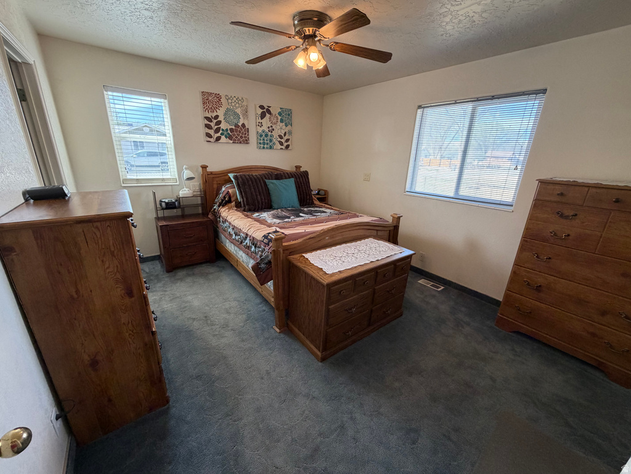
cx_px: 316
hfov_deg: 102.1
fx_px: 255
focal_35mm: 14
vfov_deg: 85.7
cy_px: 237
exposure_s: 1/120
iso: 200
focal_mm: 2.22
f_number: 2.2
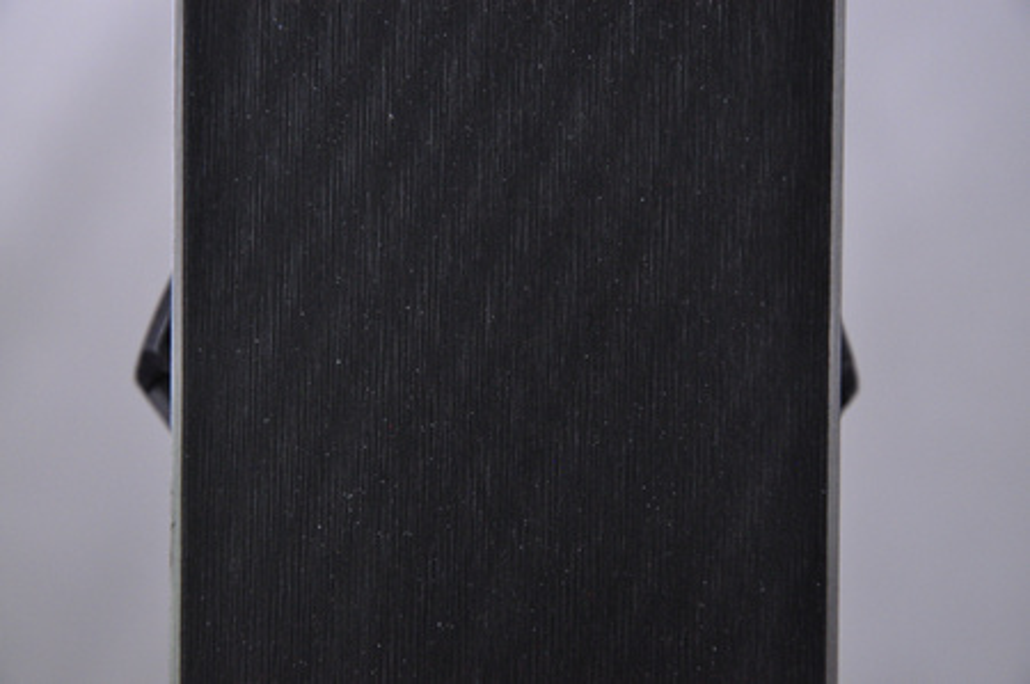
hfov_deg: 13.1
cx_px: 515
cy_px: 342
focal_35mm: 158
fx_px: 4501
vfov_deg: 8.7
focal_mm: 105
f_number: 9.5
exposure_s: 1/125
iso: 3200
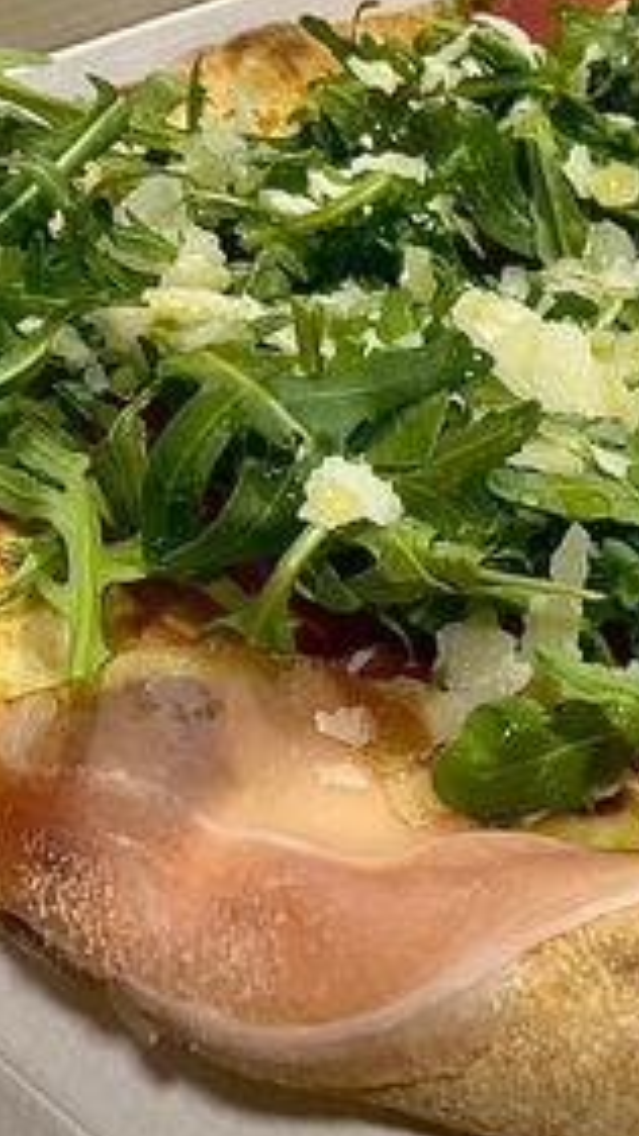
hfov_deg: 26.3
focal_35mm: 43
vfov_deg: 46.1
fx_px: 1296
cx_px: 631
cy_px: 817
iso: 320
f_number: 1.8
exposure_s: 1/50
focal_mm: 4.25
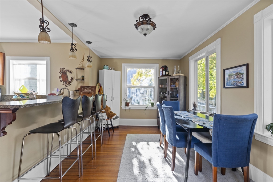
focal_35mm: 16
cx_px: 136
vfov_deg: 73.8
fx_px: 121
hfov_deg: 96.7
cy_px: 91
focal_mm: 16
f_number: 7.1
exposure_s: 1/8
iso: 320
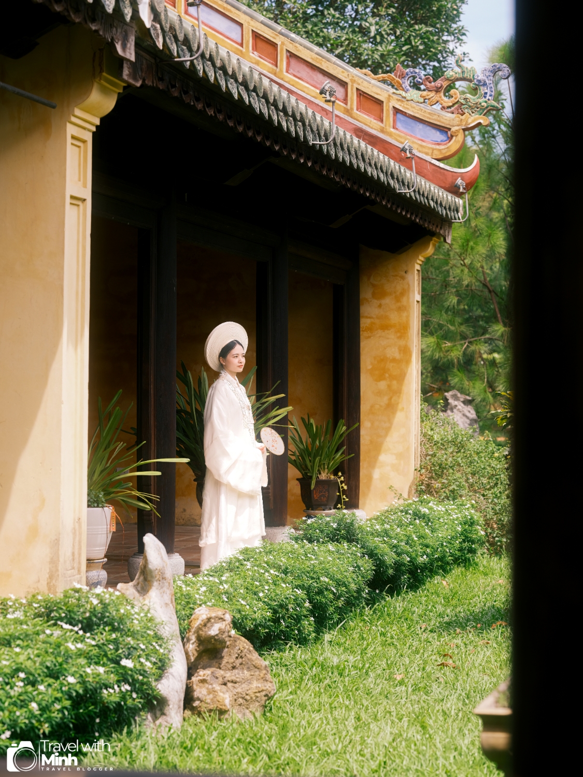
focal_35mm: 87
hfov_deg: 17.0
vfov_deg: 22.5
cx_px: 292
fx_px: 1954
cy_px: 388
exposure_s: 1/180
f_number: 5.6
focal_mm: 110
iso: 200
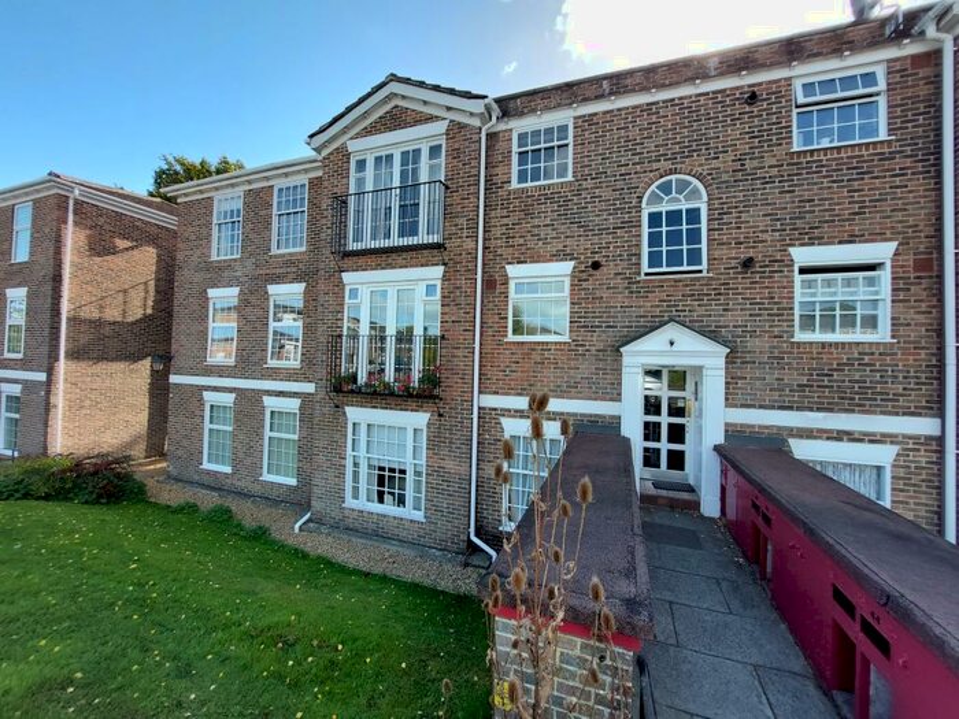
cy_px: 360
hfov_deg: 106.2
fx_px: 360
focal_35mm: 13
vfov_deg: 89.9
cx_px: 480
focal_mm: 1.74
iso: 50
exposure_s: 1/304
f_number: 2.2
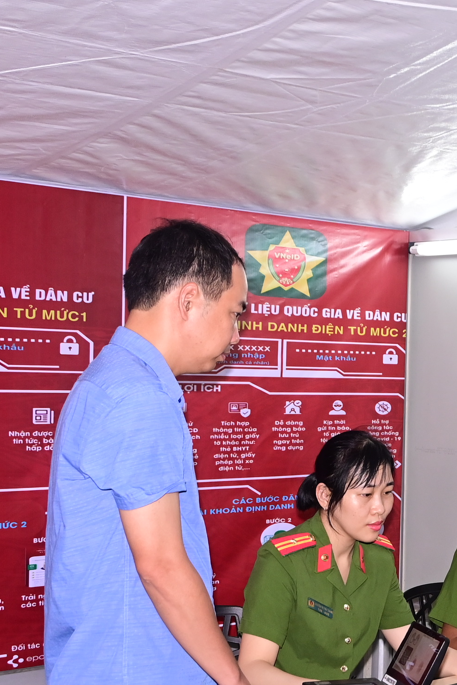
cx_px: 483
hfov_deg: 18.3
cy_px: 446
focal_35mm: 72
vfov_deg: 27.9
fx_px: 1371
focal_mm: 24
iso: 800
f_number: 5
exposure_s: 1/200
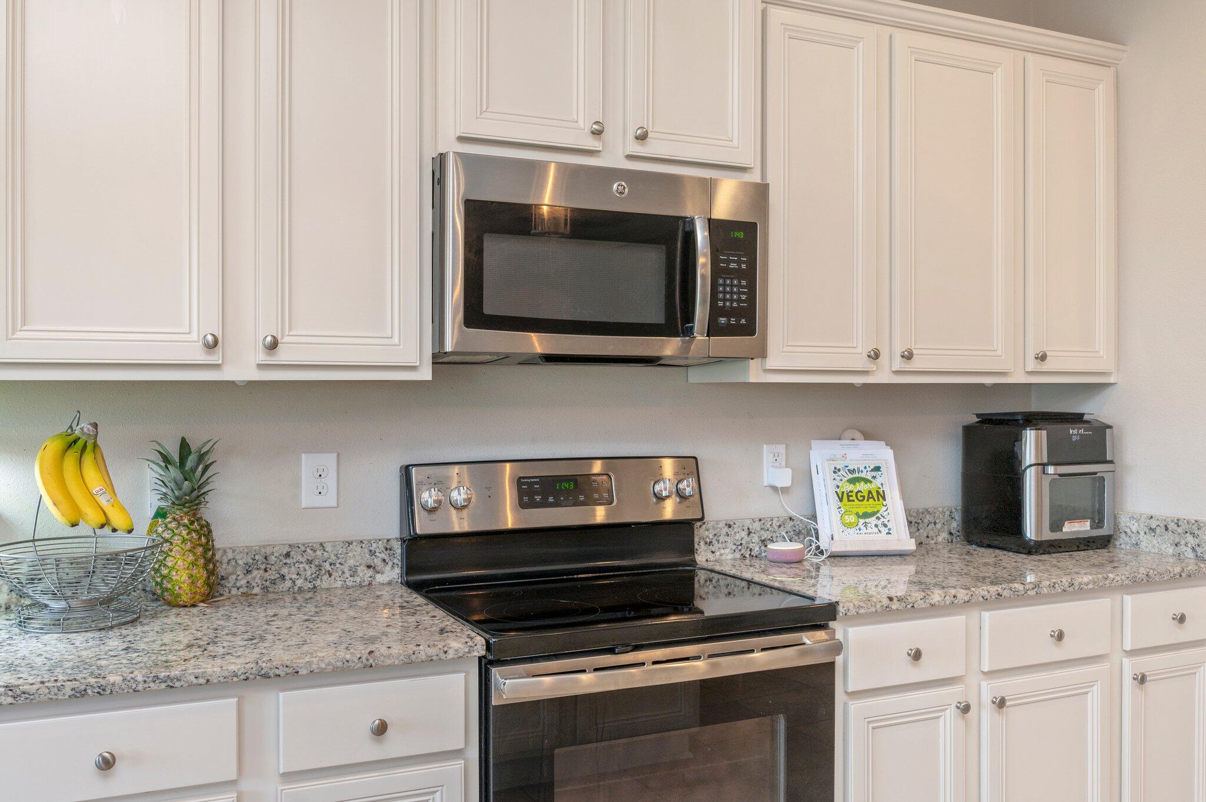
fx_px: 1004
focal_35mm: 30
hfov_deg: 62.0
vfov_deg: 43.5
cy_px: 401
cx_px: 603
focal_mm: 30
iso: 400
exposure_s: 1/30
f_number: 9
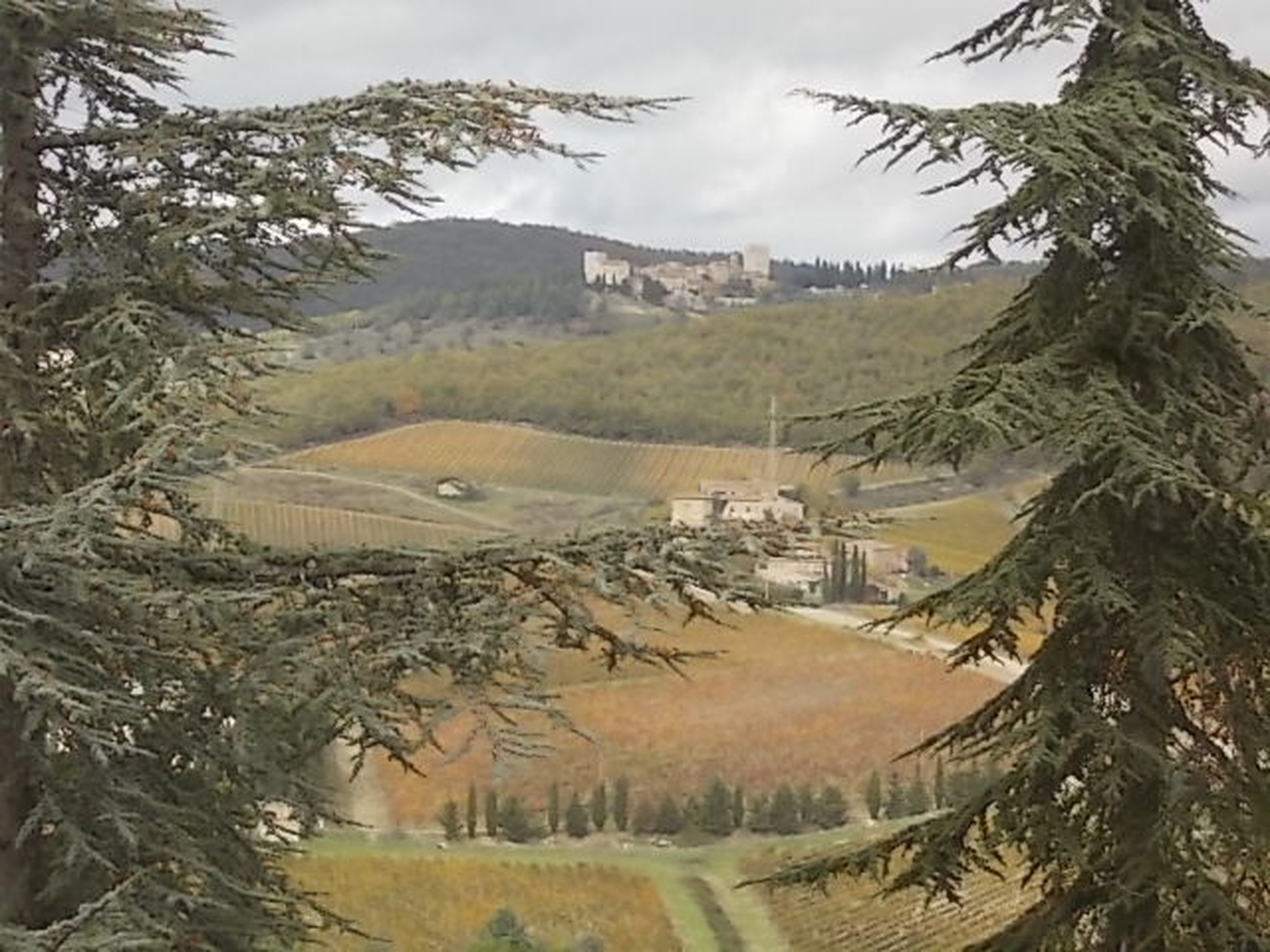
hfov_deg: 17.4
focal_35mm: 113
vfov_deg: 13.1
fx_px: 4146
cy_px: 476
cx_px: 635
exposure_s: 1/125
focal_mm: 20.1
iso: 80
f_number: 6
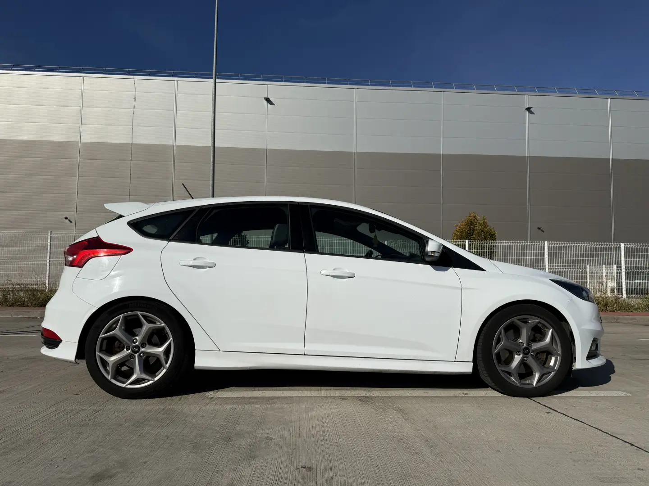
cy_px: 243
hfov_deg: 71.6
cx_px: 324
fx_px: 450
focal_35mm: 24
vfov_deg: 56.8
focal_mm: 6.76
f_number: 1.78
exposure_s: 1/14286
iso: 64
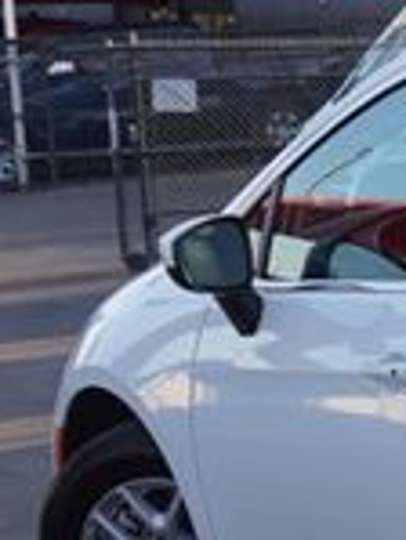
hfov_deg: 10.1
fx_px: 1936
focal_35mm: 124
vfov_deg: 15.7
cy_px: 504
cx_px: 1040
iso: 100
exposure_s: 1/80
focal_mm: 20
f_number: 5.6
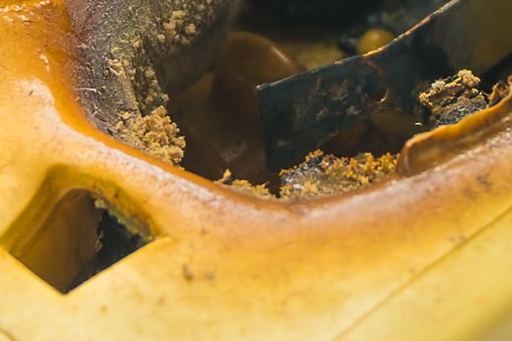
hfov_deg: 5.9
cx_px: 384
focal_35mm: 348
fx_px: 4944
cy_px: -381
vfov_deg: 3.9
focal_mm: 39
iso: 100
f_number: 8
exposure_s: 1/60
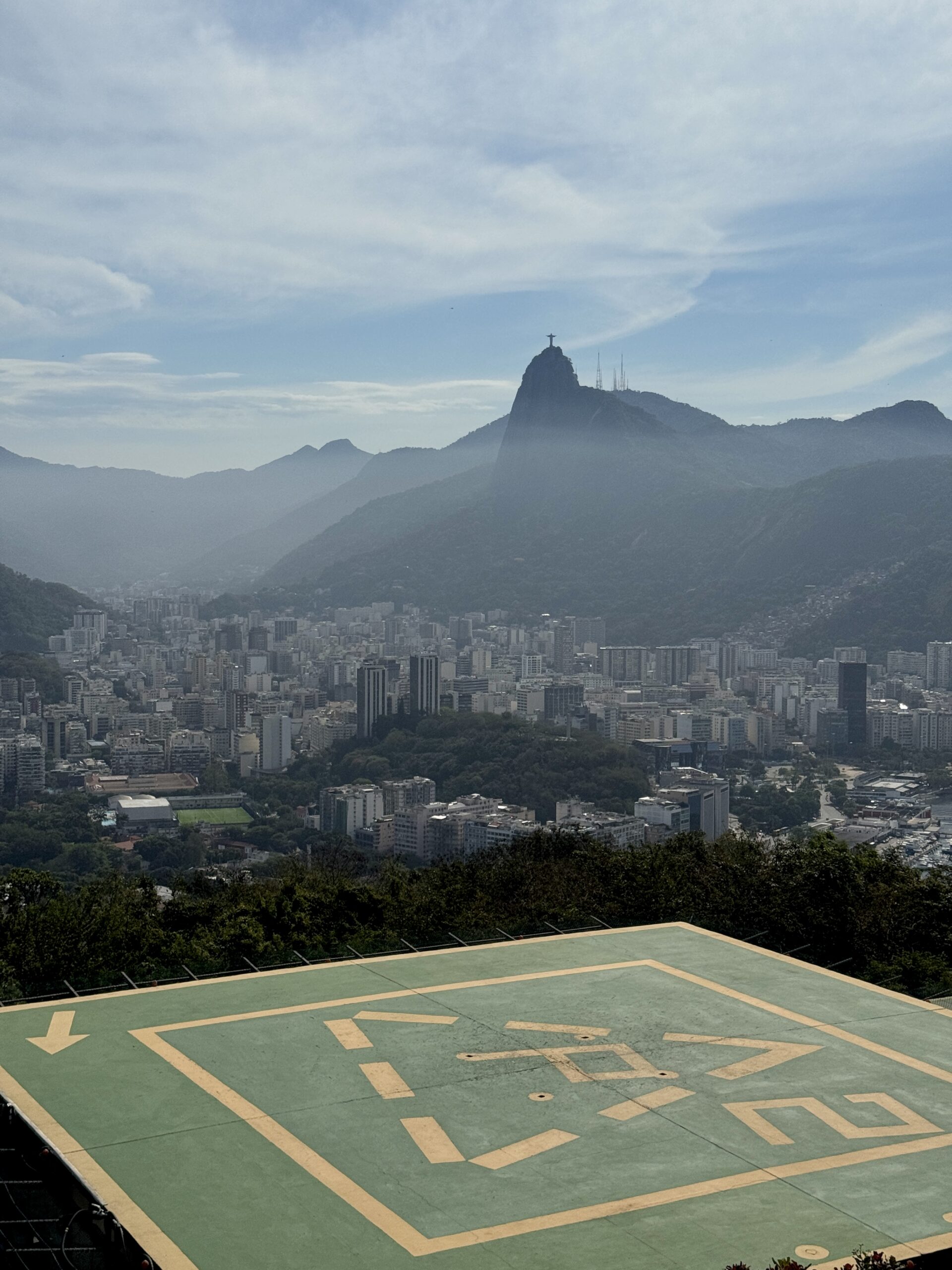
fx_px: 1760
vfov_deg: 39.7
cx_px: 476
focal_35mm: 48
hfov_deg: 30.3
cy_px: 635
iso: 50
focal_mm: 6.76
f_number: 1.78
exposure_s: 1/20000
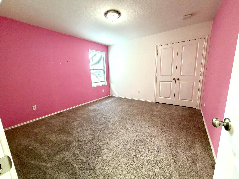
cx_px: 120
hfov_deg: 102.1
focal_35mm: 14
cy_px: 90
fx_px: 97
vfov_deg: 85.7
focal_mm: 2.22
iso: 320
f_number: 2.2
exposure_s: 1/60
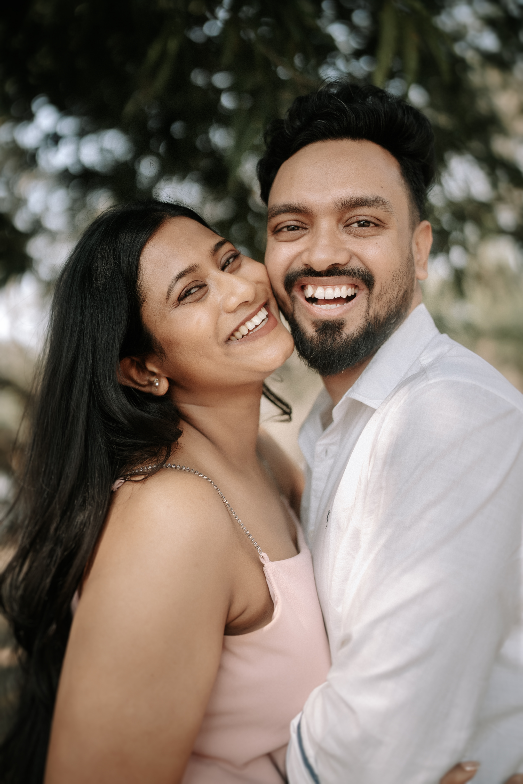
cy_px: 392
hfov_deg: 37.9
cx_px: 262
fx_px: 763
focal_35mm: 35
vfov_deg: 54.4
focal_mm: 35
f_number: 1.4
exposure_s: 1/2500
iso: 200
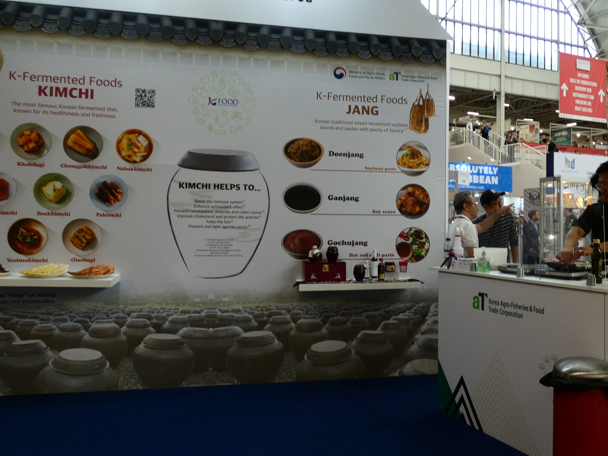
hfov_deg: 56.1
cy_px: 214
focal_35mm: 32
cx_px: 382
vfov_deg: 44.1
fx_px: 562
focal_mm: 3.6
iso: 125
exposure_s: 1/60
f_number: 2.8
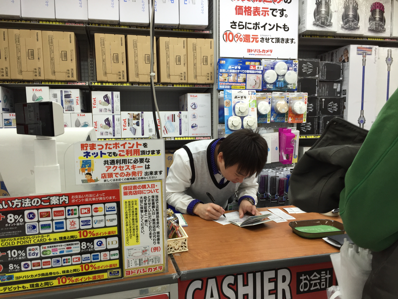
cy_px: 150
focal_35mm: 29
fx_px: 333
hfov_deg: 61.7
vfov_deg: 48.2
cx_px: 199
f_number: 2.2
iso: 40
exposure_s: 1/100
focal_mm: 4.15
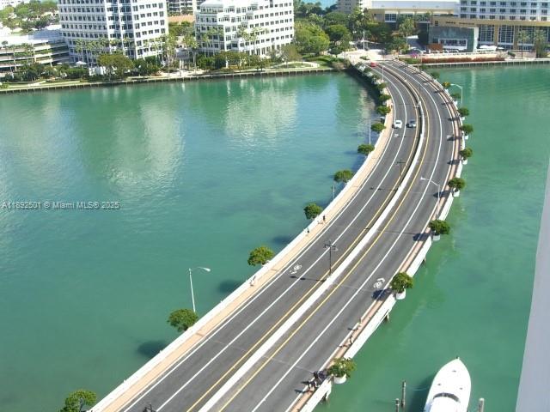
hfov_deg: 49.0
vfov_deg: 37.7
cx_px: 275
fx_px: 604
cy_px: 206
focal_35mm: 38
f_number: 4
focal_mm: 7.9
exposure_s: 1/400
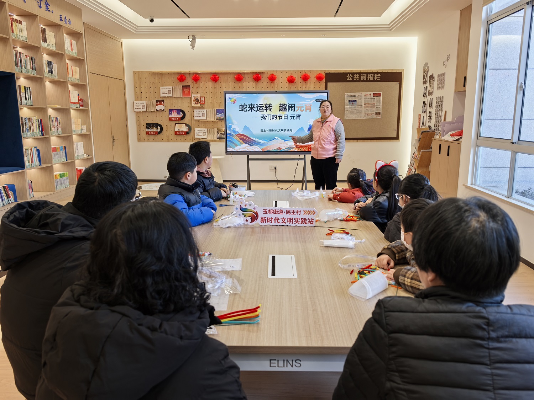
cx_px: 267
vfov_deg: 51.4
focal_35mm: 27
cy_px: 200
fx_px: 417
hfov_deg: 65.3
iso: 200
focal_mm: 6.98
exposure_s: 1/100
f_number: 2
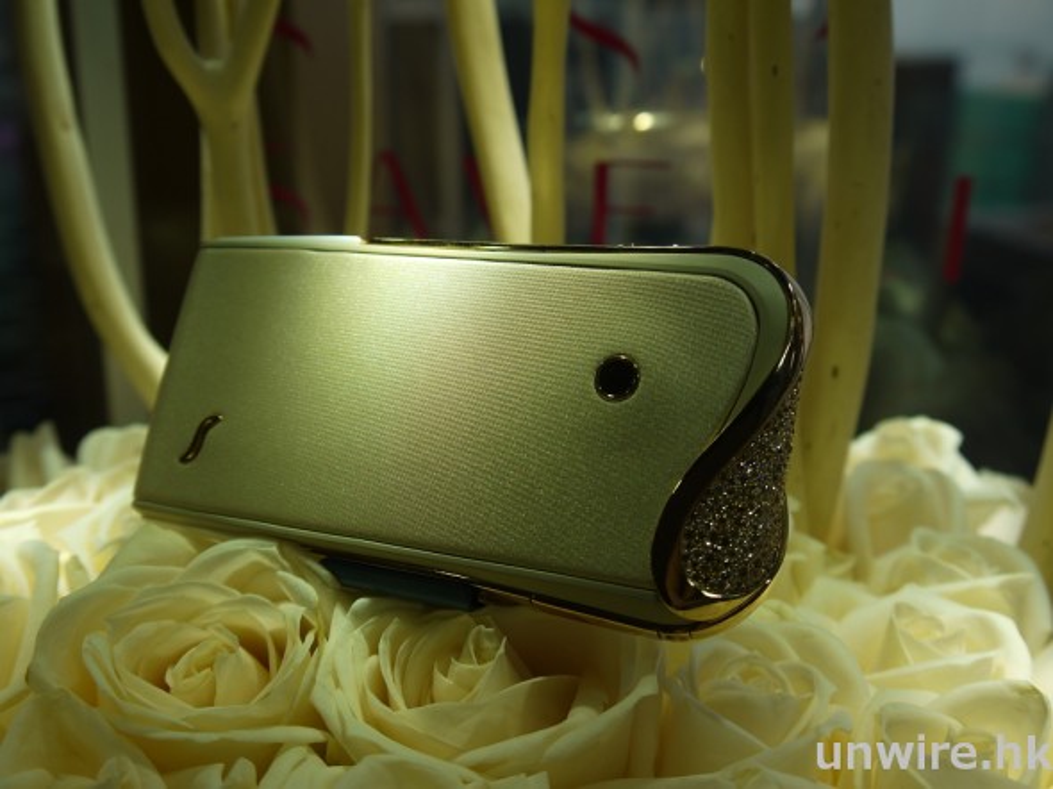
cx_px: 526
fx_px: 1216
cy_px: 394
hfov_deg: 46.8
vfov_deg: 35.9
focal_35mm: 40
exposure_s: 1/160
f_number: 5
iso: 100
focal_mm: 20
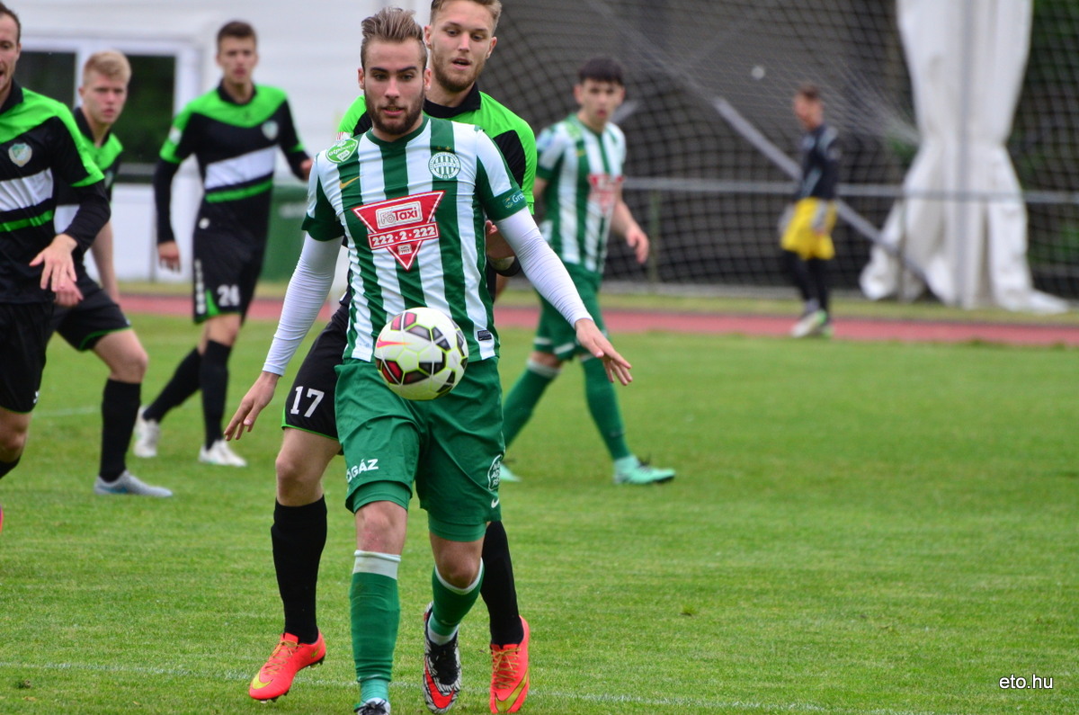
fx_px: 11666
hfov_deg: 5.3
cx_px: 540
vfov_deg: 3.5
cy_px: 358
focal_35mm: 390
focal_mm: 260
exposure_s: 1/640
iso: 1250
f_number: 5.6
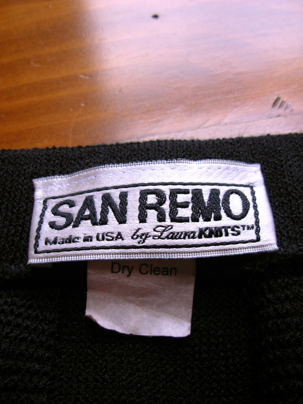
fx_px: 443
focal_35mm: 38
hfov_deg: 37.7
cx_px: 152
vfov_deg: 49.0
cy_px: 202
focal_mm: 6.3
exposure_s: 1/62.2
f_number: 2.9
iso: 50
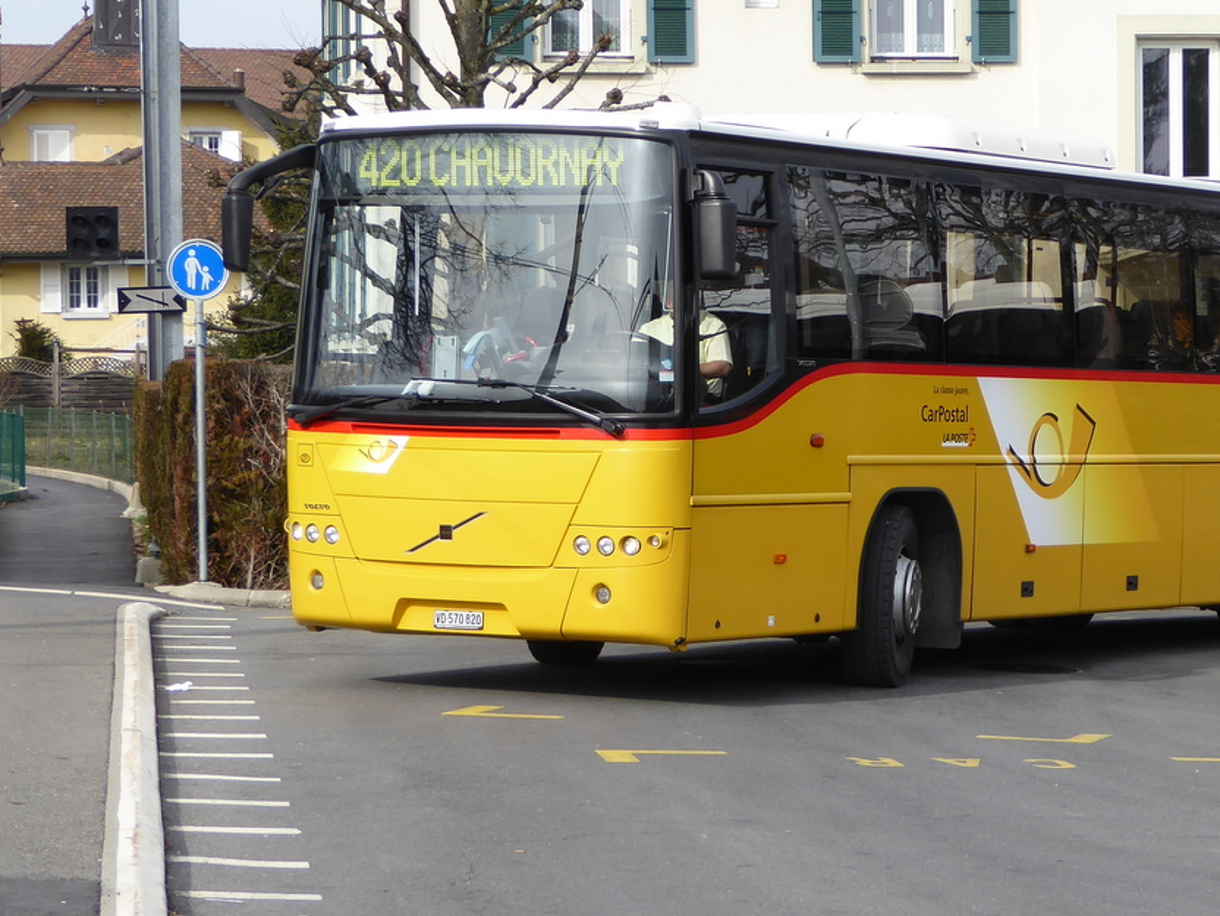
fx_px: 4020
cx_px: 808
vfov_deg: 13.0
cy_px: 337
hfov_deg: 17.2
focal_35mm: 114
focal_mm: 13.2
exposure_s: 1/250
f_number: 4.6
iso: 80
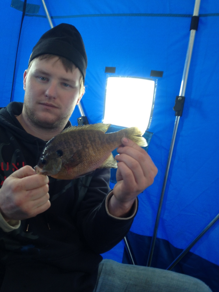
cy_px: 146
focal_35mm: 33
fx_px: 278
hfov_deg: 42.9
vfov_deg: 55.4
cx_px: 110
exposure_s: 1/40
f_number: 2.4
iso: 50
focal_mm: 4.12
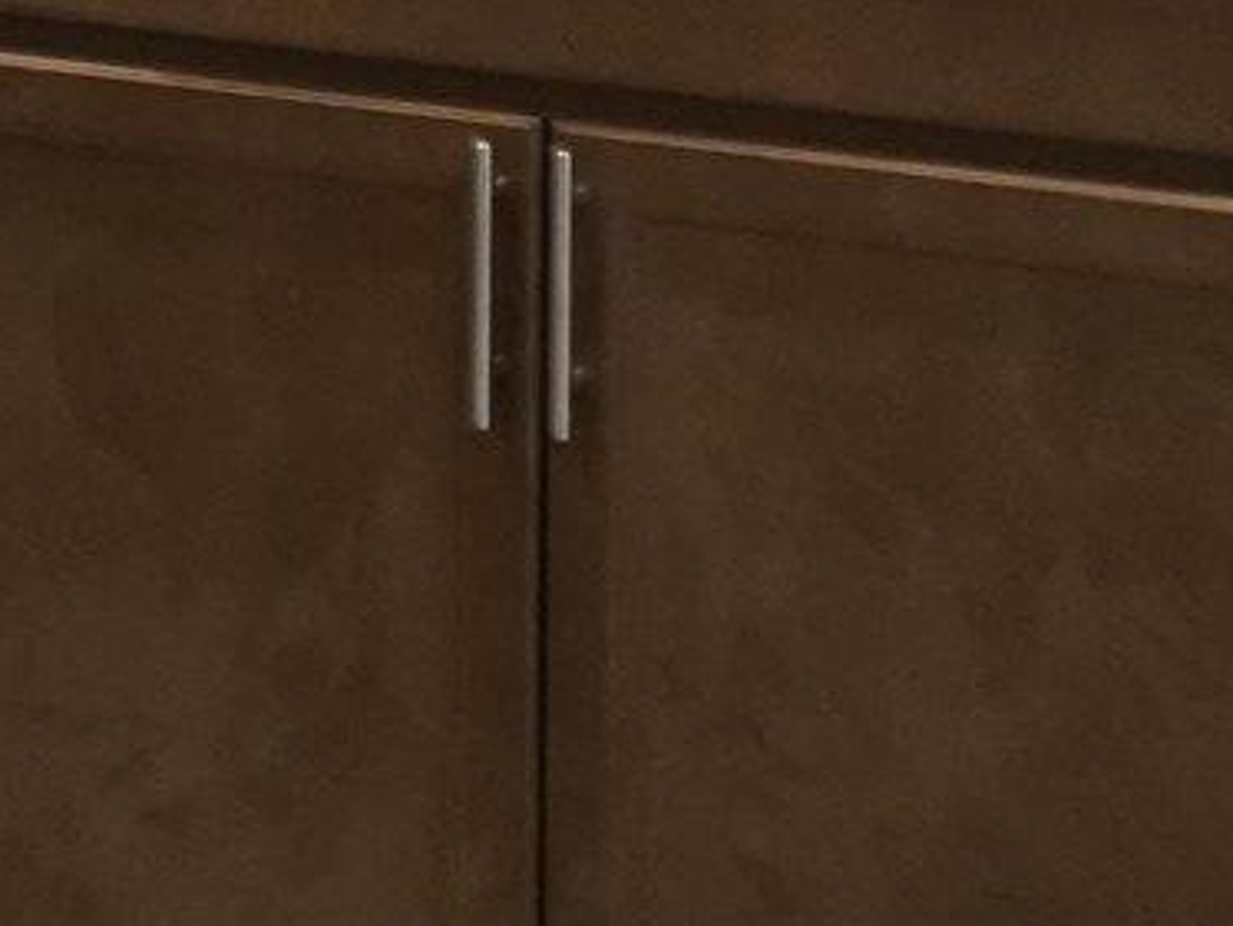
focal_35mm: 190
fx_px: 6770
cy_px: -1134
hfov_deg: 9.4
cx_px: -1564
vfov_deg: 7.4
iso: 1000
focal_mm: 16
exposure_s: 1/160
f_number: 4
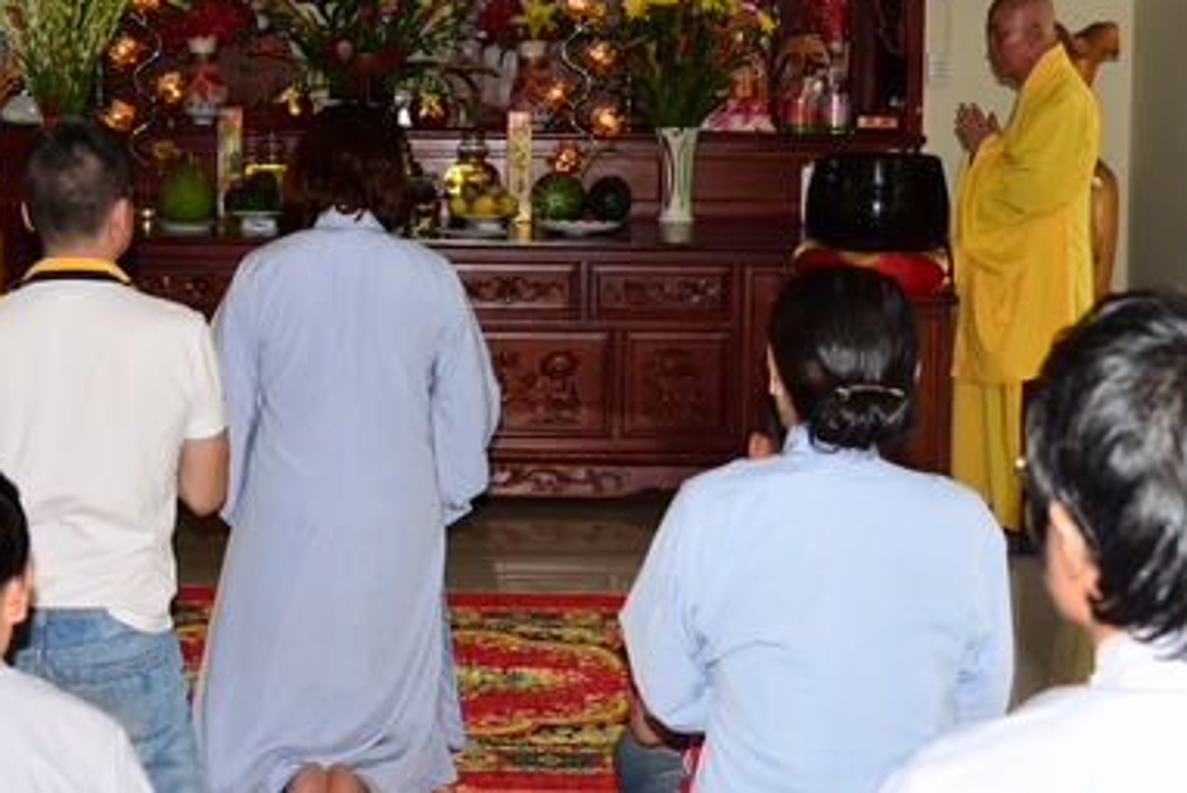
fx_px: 2243
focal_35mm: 68
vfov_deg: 19.8
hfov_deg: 29.6
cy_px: 155
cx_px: 497
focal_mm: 40
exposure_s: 1/200
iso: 400
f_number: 5
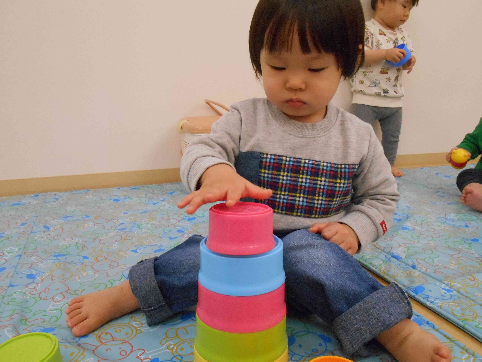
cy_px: 181
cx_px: 241
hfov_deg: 58.3
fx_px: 432
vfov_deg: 45.4
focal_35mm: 31
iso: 800
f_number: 3.6
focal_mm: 5.5
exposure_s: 1/160
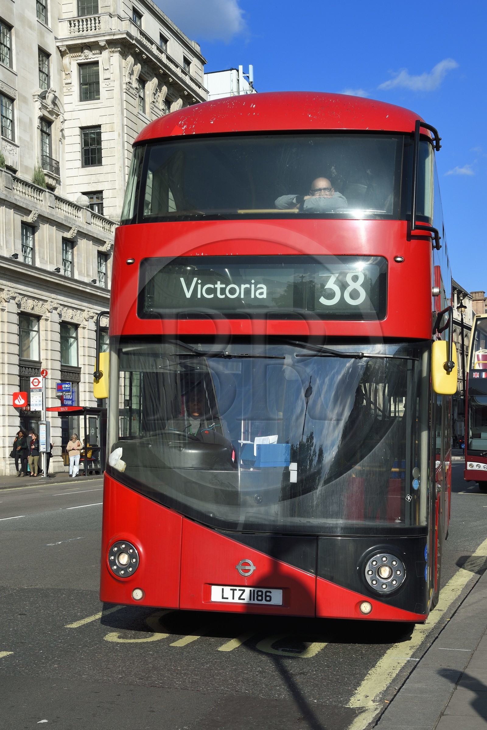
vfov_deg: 38.2
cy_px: 365
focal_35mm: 52
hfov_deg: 26.0
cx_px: 244
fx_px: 1055
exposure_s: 1/320
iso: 400
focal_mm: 52
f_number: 16
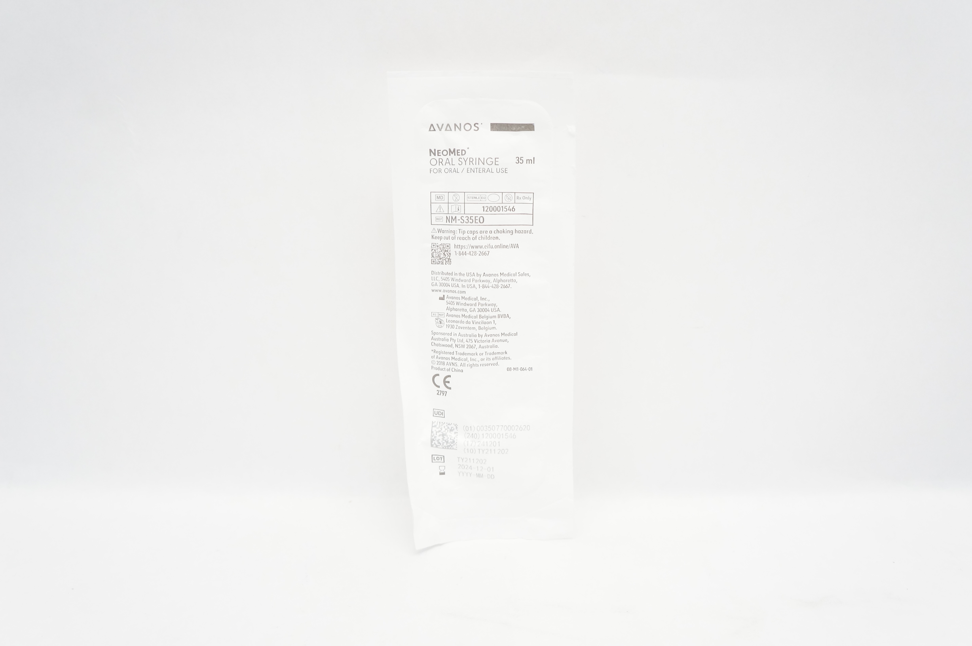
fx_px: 850
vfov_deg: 41.6
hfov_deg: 59.5
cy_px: 323
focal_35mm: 32
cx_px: 486
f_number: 6.3
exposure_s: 1/60
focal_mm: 21
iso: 800
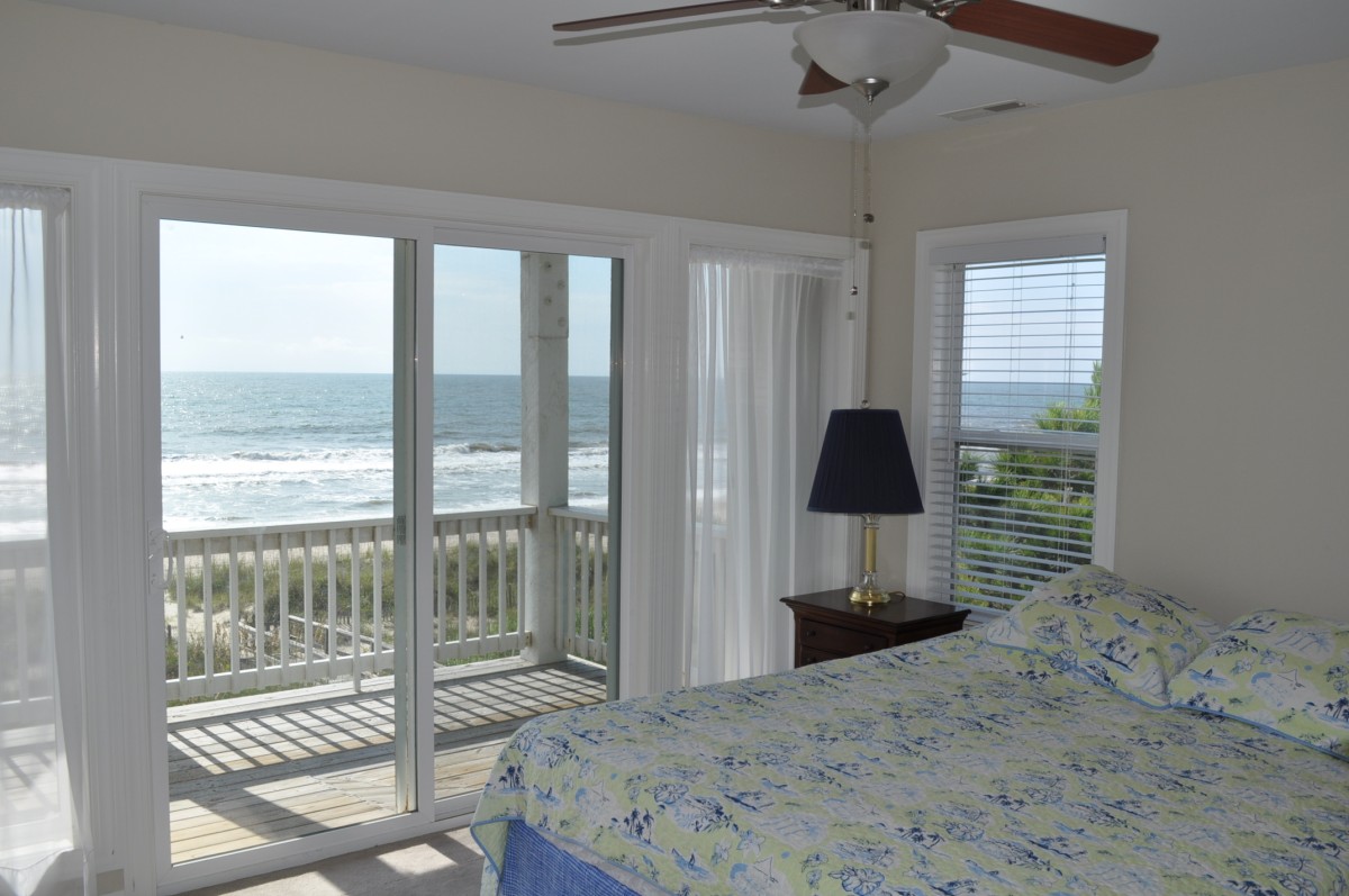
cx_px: 674
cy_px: 448
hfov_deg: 62.0
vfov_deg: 43.5
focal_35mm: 30
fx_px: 1123
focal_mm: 20
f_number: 11
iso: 200
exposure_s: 1/200
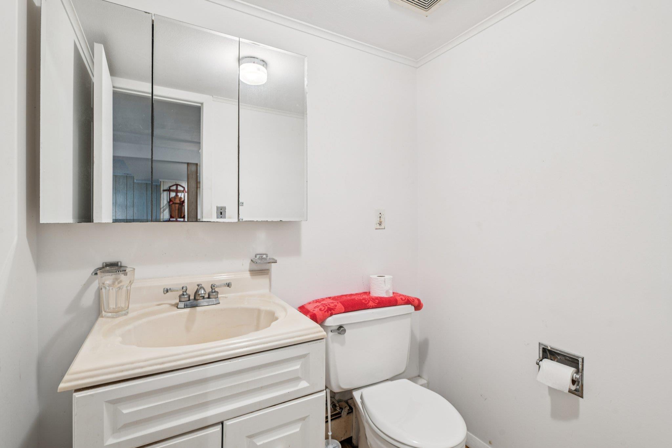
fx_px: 317
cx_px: 336
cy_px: 224
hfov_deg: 93.3
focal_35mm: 17
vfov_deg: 70.4
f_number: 8
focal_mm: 17
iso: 200
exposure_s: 1/2
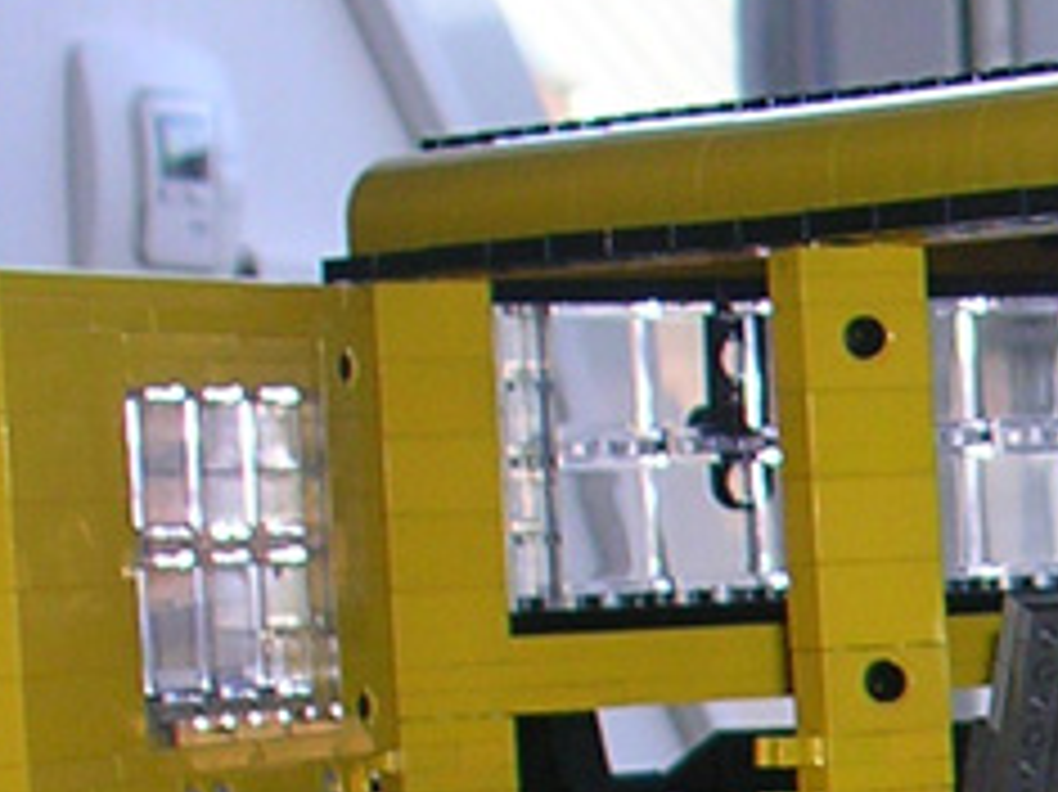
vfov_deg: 6.3
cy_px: 1377
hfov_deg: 8.2
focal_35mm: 231
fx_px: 7057
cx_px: 2021
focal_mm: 8
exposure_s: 1/60.1
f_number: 3.2
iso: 50
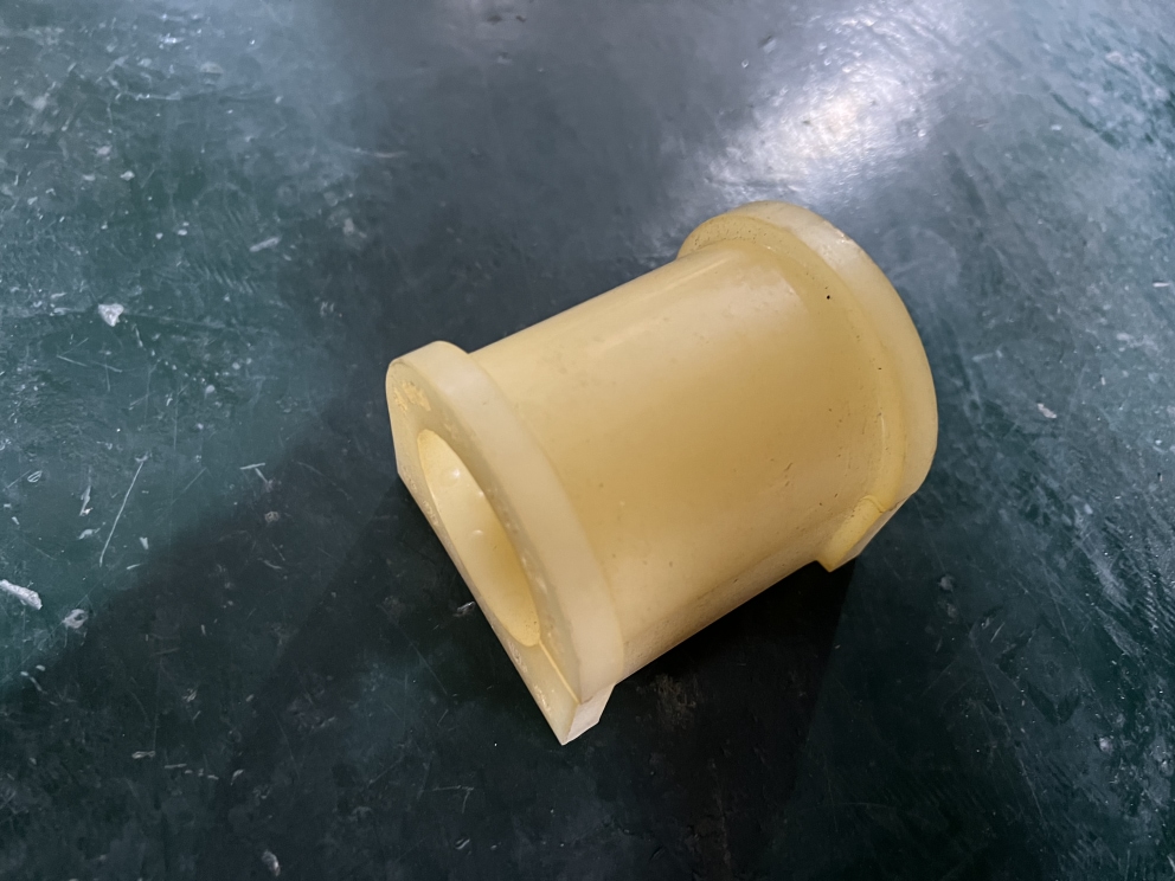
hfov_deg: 67.3
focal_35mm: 26
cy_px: 440
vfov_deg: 53.1
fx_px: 883
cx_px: 588
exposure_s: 1/33
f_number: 1.5
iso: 500
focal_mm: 5.7
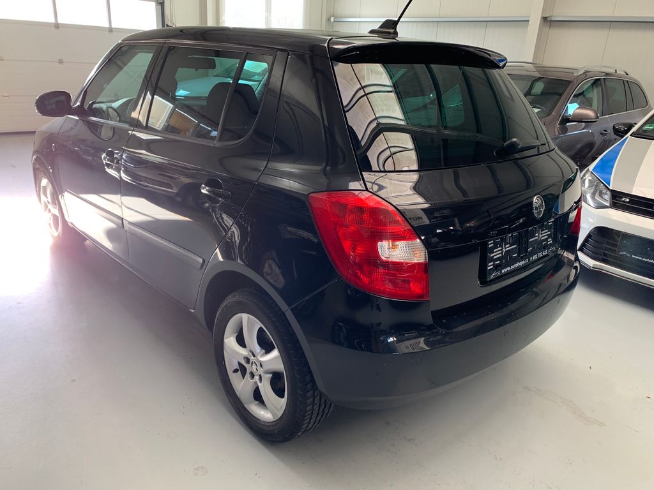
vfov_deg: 53.1
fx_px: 491
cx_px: 327
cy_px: 245
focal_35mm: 26
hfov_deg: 67.3
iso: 100
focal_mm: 4.25
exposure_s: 1/64
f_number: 1.8
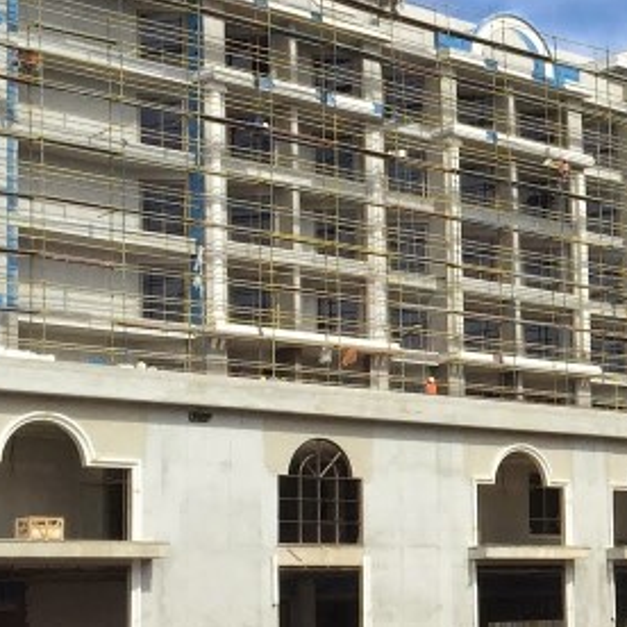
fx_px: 1947
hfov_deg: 17.1
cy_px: 423
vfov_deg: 18.2
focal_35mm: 95
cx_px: 843
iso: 32
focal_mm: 4.15
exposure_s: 1/1980
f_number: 2.2
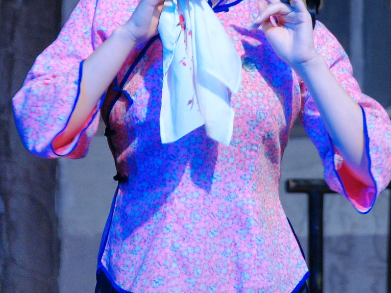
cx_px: 196
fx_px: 7351
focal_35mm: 651
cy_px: 83
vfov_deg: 2.3
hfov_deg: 3.0
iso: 250
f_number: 7.1
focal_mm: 300
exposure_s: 1/60
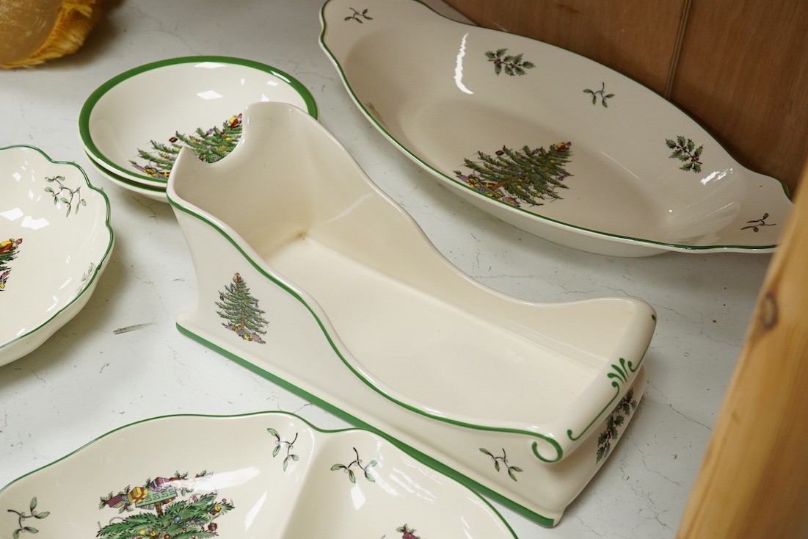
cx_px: 401
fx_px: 1032
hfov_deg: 42.7
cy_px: 274
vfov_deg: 29.2
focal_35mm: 46
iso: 2500
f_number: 10
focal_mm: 30
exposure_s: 1/200
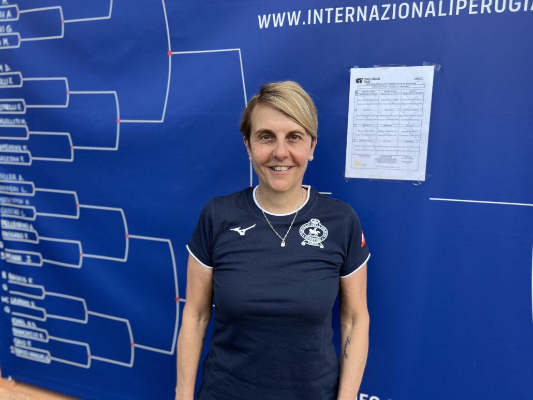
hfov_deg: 67.3
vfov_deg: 53.1
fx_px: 400
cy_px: 200
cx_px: 266
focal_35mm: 26
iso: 50
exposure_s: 1/709
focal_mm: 5.7
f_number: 1.5
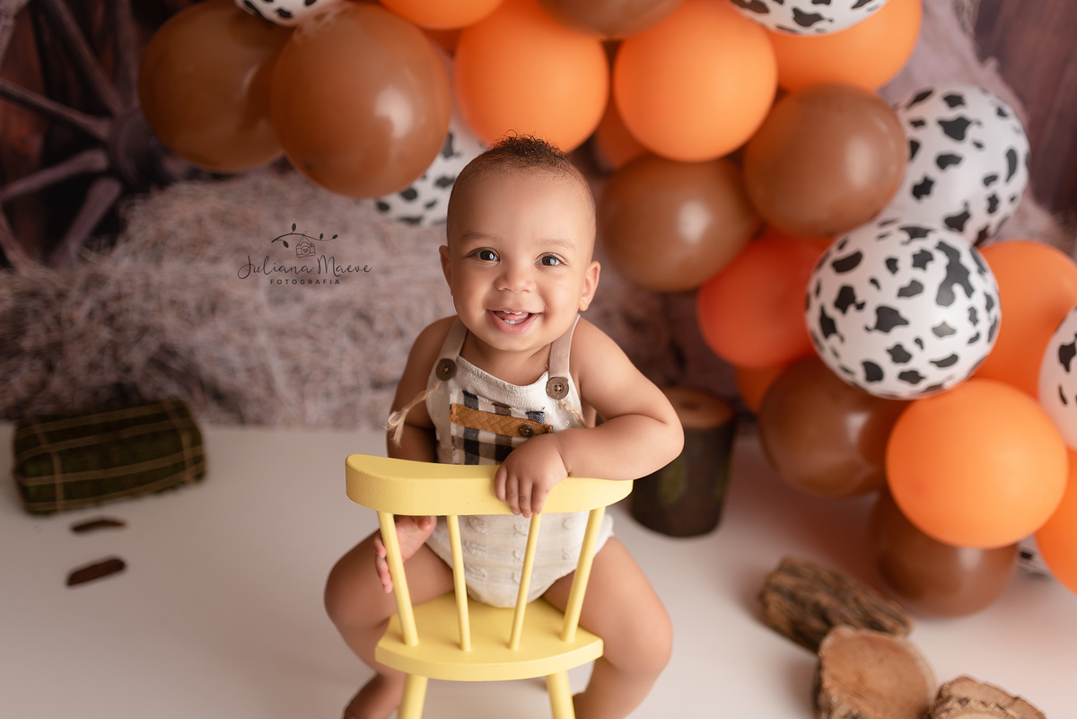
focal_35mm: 35
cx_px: 538
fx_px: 1047
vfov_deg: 37.9
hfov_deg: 54.4
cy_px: 360
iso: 100
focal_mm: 35
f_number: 2
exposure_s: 1/200
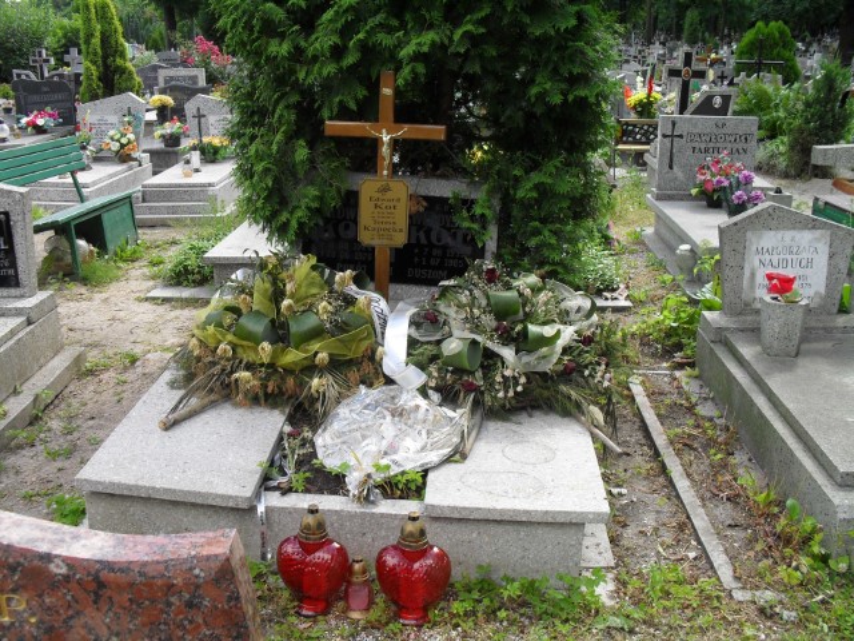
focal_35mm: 35
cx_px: 427
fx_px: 863
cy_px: 320
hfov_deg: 52.6
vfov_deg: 40.7
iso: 100
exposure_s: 1/250
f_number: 3.2
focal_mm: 6.3
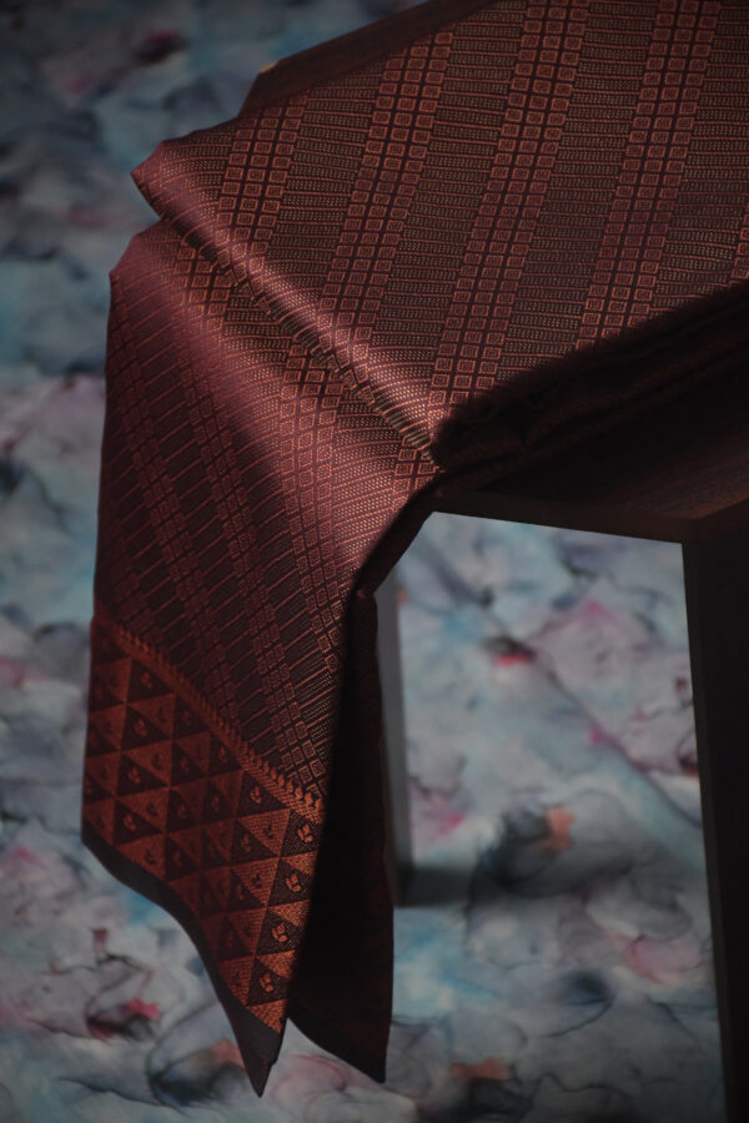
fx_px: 5430
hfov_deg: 7.9
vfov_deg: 11.8
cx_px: 374
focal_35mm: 174
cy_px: 562
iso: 2000
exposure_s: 1/160
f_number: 5.6
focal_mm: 116
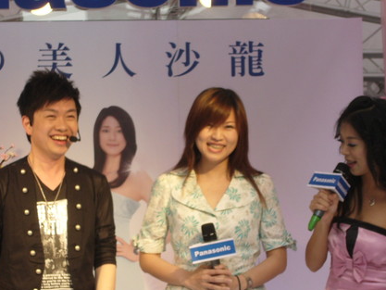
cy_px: 162
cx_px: 126
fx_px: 1796
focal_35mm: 161
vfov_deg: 9.2
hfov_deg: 12.3
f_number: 5
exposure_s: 1/50
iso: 80
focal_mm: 17.4
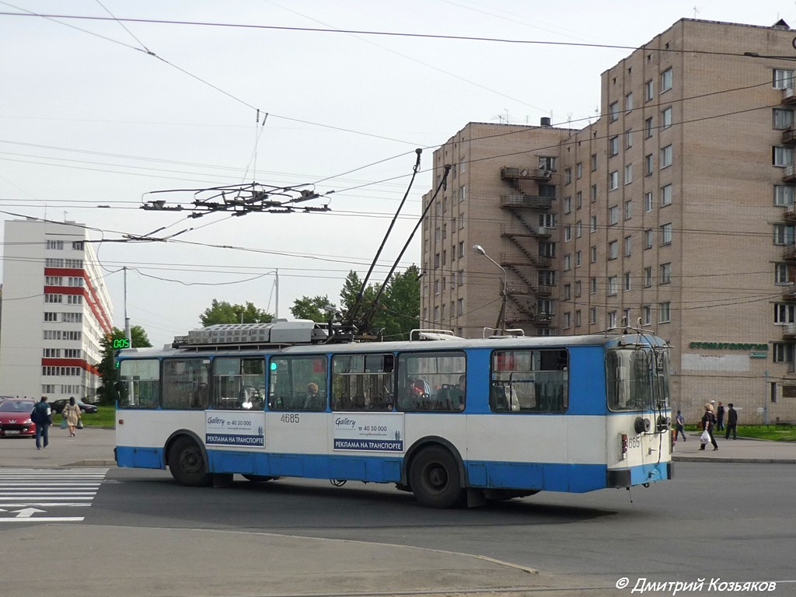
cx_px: 398
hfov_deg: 55.4
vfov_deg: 42.9
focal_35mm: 33
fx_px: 759
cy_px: 298
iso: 100
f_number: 8
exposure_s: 1/160
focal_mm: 5.5
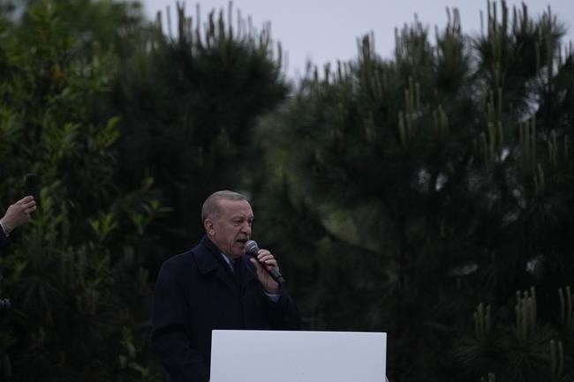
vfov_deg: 4.6
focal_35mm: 300
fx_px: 4782
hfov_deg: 6.9
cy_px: 191
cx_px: 287
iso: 2500
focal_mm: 200
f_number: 2.8
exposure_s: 1/400
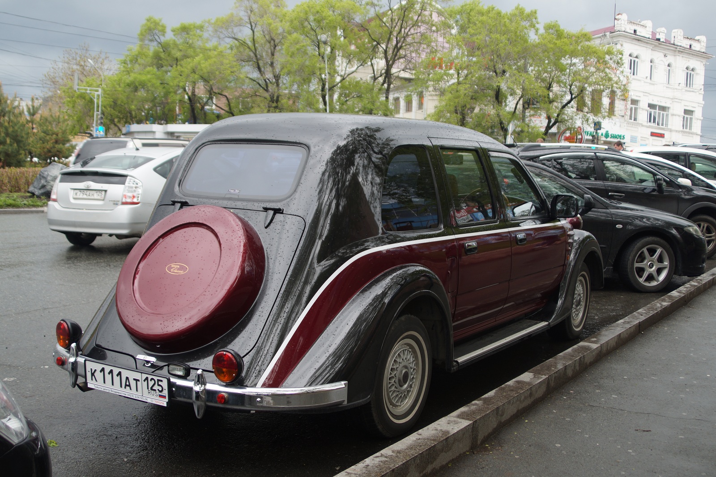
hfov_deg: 46.4
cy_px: 238
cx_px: 358
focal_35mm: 42
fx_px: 835
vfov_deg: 31.9
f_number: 4
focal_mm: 28
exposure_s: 1/160
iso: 100
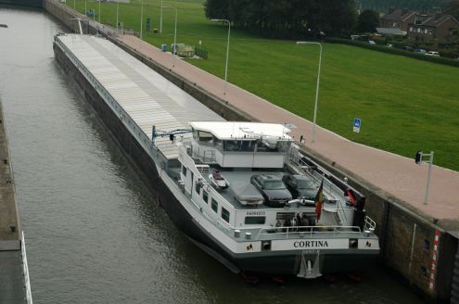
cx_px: 230
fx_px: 764
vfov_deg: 22.5
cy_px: 152
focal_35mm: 60
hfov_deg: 33.5
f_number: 10
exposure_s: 1/250
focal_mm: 40
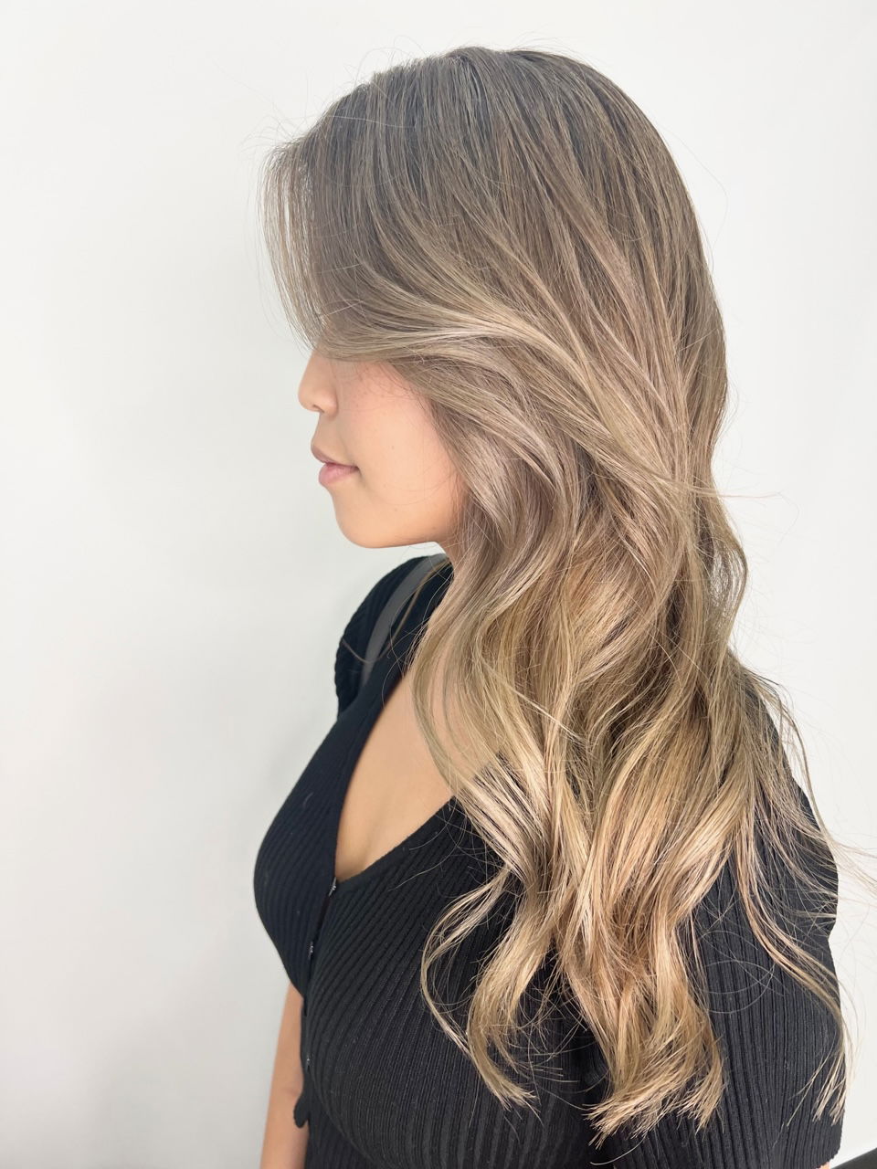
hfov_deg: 53.1
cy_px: 584
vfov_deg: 67.3
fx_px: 878
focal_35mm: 26
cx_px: 438
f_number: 1.5
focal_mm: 5.7
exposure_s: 1/100
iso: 100
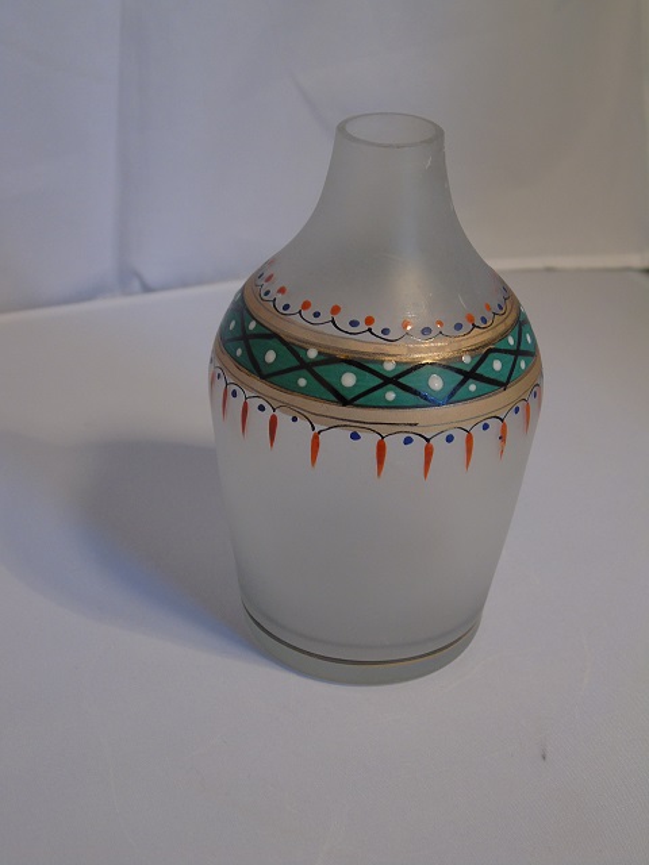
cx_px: 324
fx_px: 1350
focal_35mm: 54
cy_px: 432
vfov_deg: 35.5
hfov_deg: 27.0
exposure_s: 1/30
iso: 100
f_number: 4.3
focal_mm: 9.6
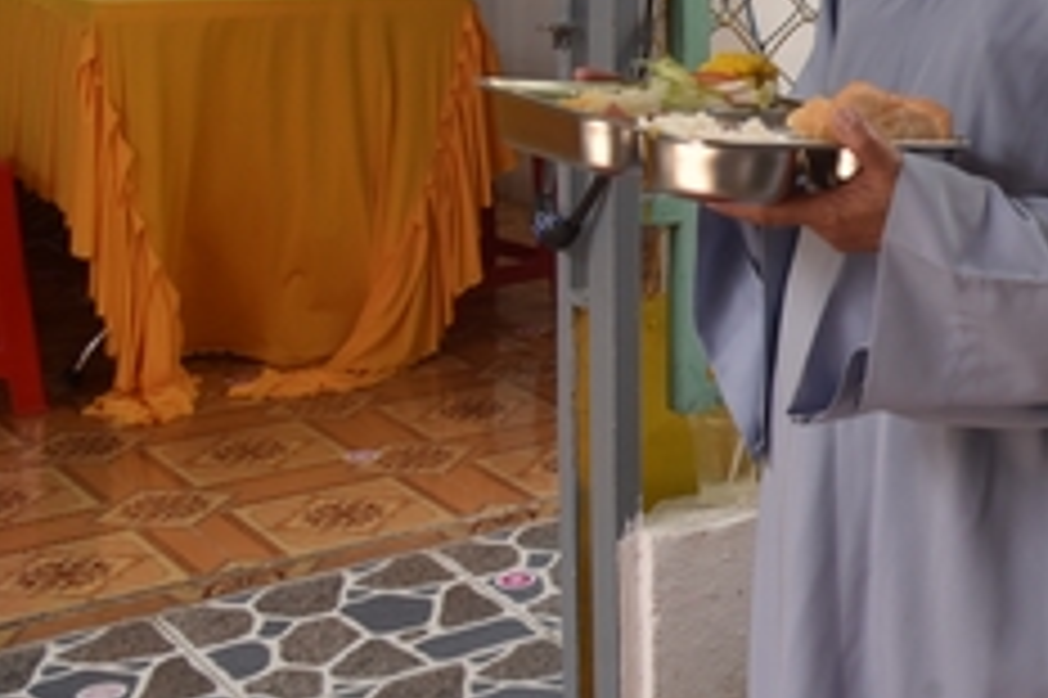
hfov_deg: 24.9
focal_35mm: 67
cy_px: -5
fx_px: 1949
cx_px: 1457
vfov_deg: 19.7
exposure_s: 1/125
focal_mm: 24
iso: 400
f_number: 5.6
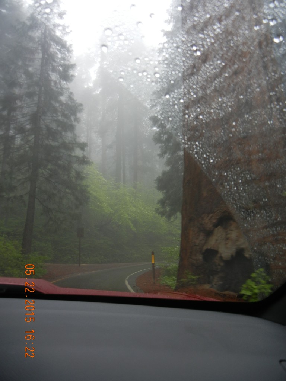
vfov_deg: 60.0
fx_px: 330
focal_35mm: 30
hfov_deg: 46.8
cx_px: 143
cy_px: 190
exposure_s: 1/80
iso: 160
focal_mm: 5.4
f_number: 3.5
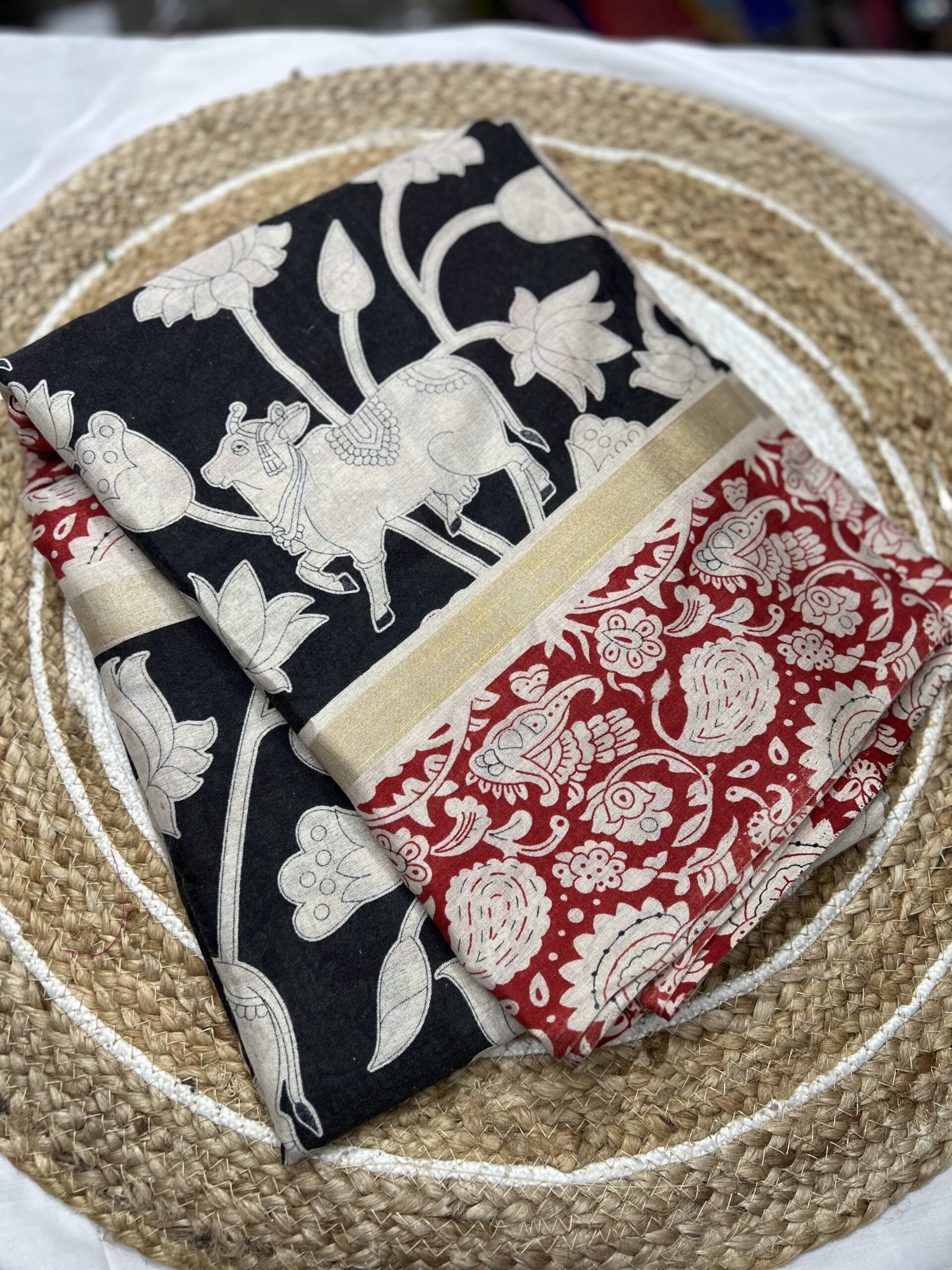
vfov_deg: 67.3
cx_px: 476
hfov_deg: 53.1
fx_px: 953
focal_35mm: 26
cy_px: 635
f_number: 1.5
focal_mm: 5.7
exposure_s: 1/100
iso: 64
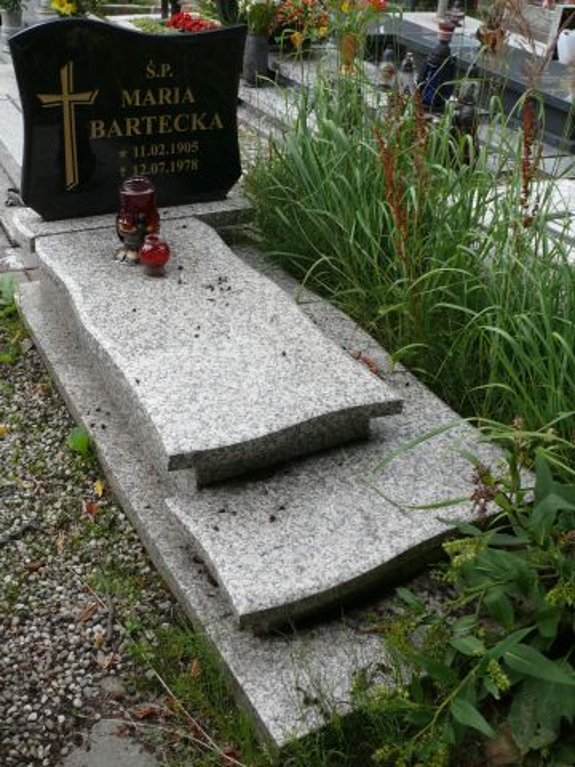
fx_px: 775
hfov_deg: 40.7
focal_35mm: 35
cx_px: 288
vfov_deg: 52.6
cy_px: 384
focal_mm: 7.4
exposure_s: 1/160
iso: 100
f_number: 4
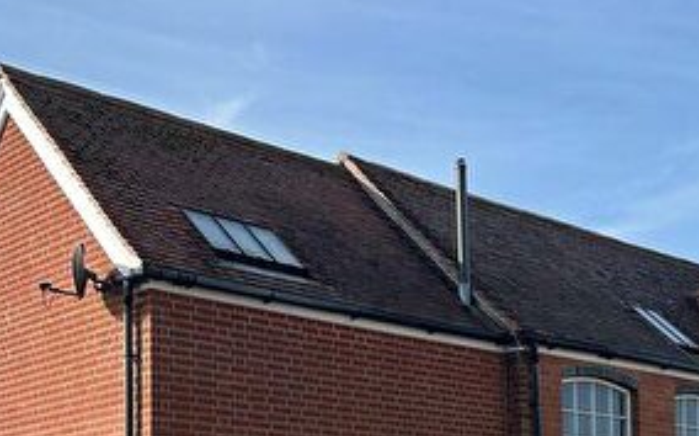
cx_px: 357
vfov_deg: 18.5
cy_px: 462
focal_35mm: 68
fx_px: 1294
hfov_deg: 30.2
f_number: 1.5
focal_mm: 5.7
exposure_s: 1/3704
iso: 50
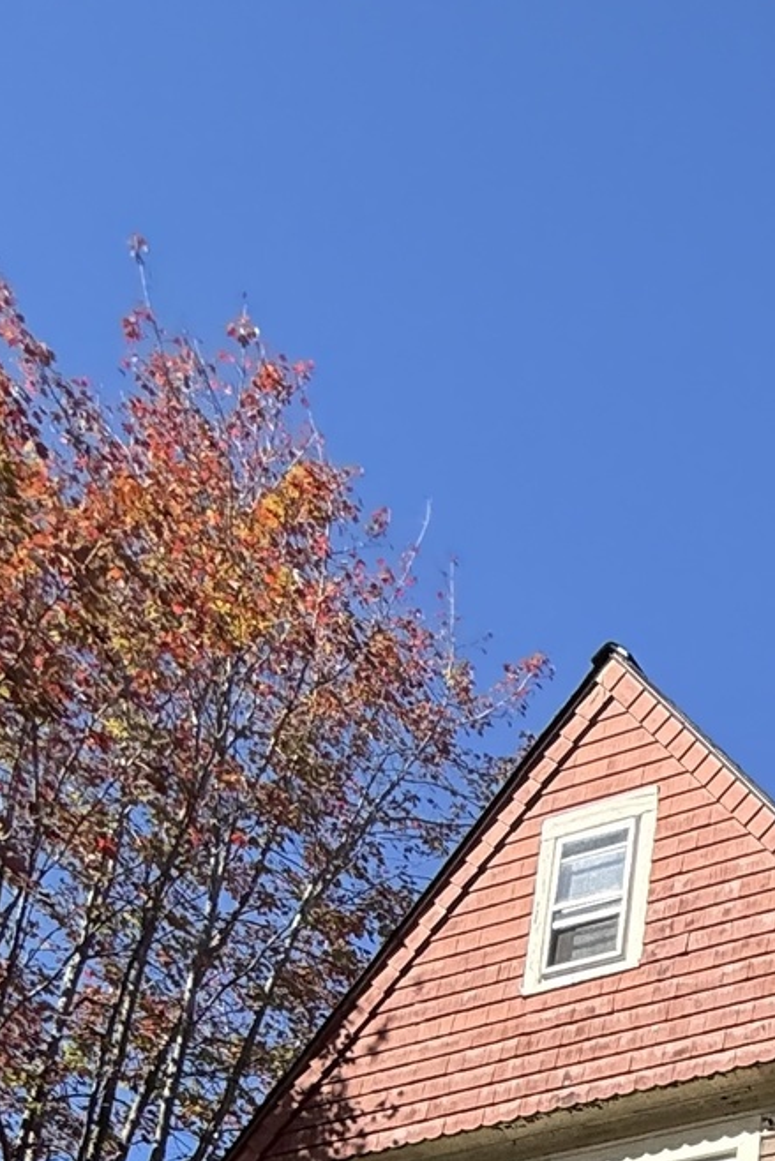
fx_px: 1646
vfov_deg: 24.5
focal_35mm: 51
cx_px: 1269
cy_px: 1927
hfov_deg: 20.9
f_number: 2.2
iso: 64
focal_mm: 2.22
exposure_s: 1/1017
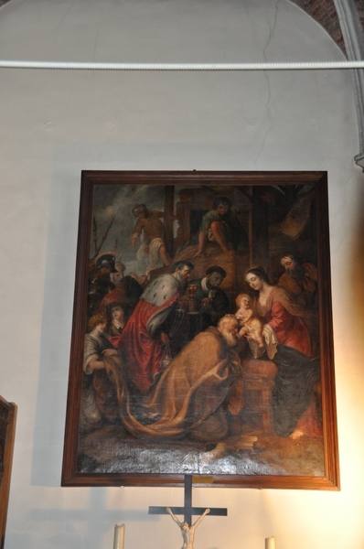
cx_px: 182
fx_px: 822
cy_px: 274
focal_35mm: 54
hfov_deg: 25.0
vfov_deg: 36.9
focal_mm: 36
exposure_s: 1/60
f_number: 4.2
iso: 800
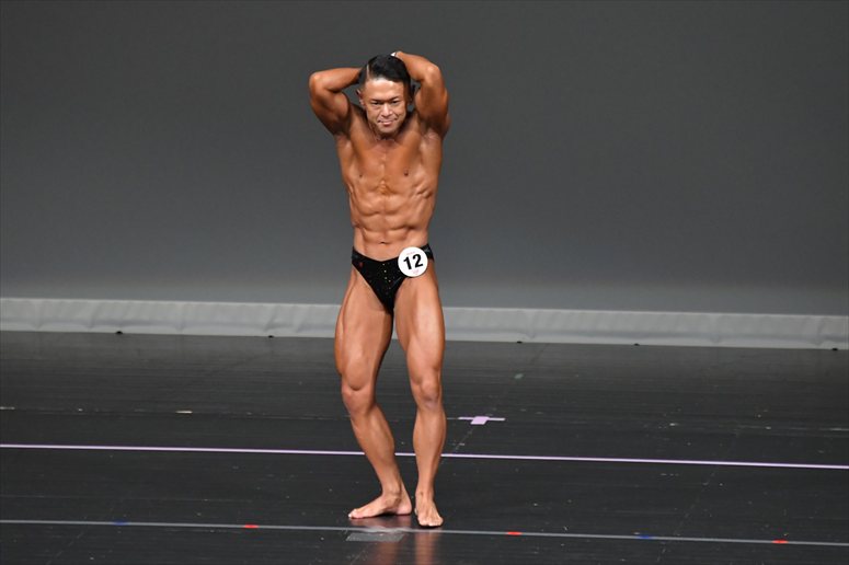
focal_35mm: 375
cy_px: 282
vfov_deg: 3.7
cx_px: 424
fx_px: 8840
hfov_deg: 5.5
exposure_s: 1/400
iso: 4000
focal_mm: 250
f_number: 5.6
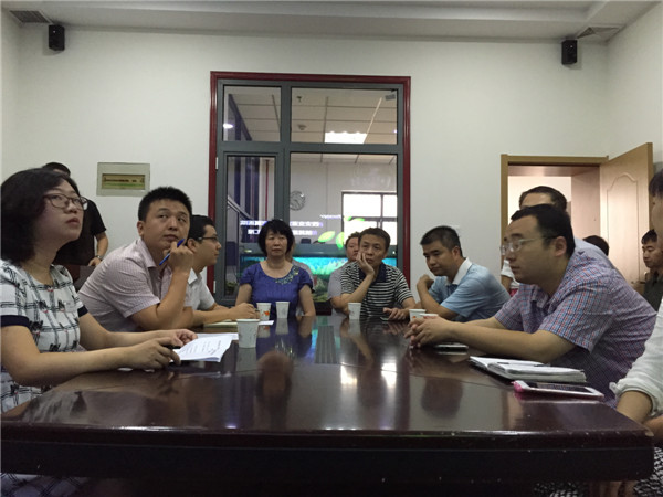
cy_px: 248
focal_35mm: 29
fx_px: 555
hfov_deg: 61.7
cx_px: 332
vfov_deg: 48.2
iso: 250
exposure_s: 1/30
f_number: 2.2
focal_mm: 4.15
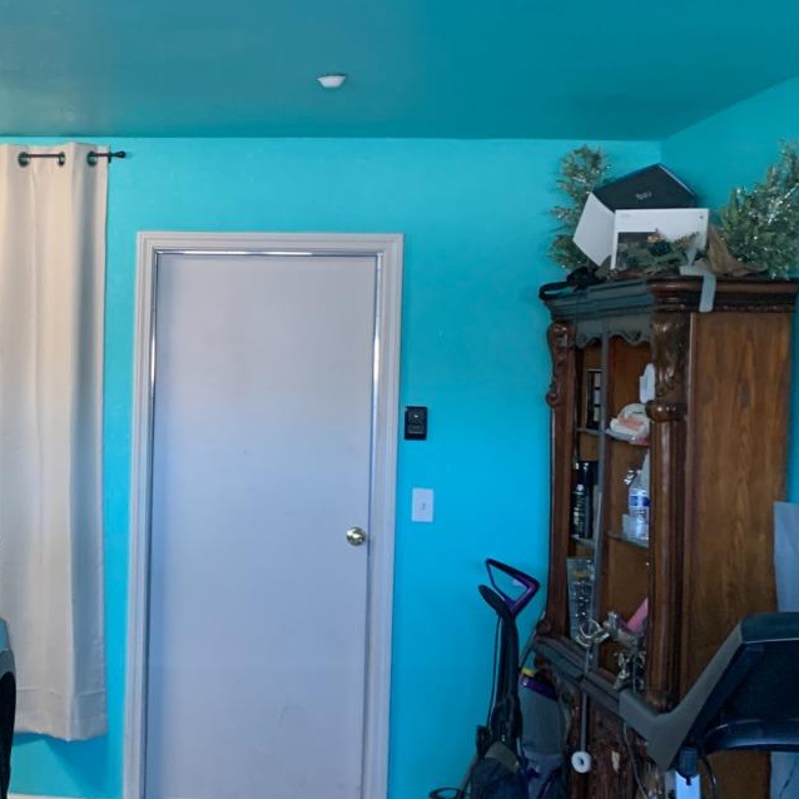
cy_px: 396
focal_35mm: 54
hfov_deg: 29.8
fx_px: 1410
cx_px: 23
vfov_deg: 31.6
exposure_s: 1/60
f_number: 1.8
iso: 200
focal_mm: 4.25
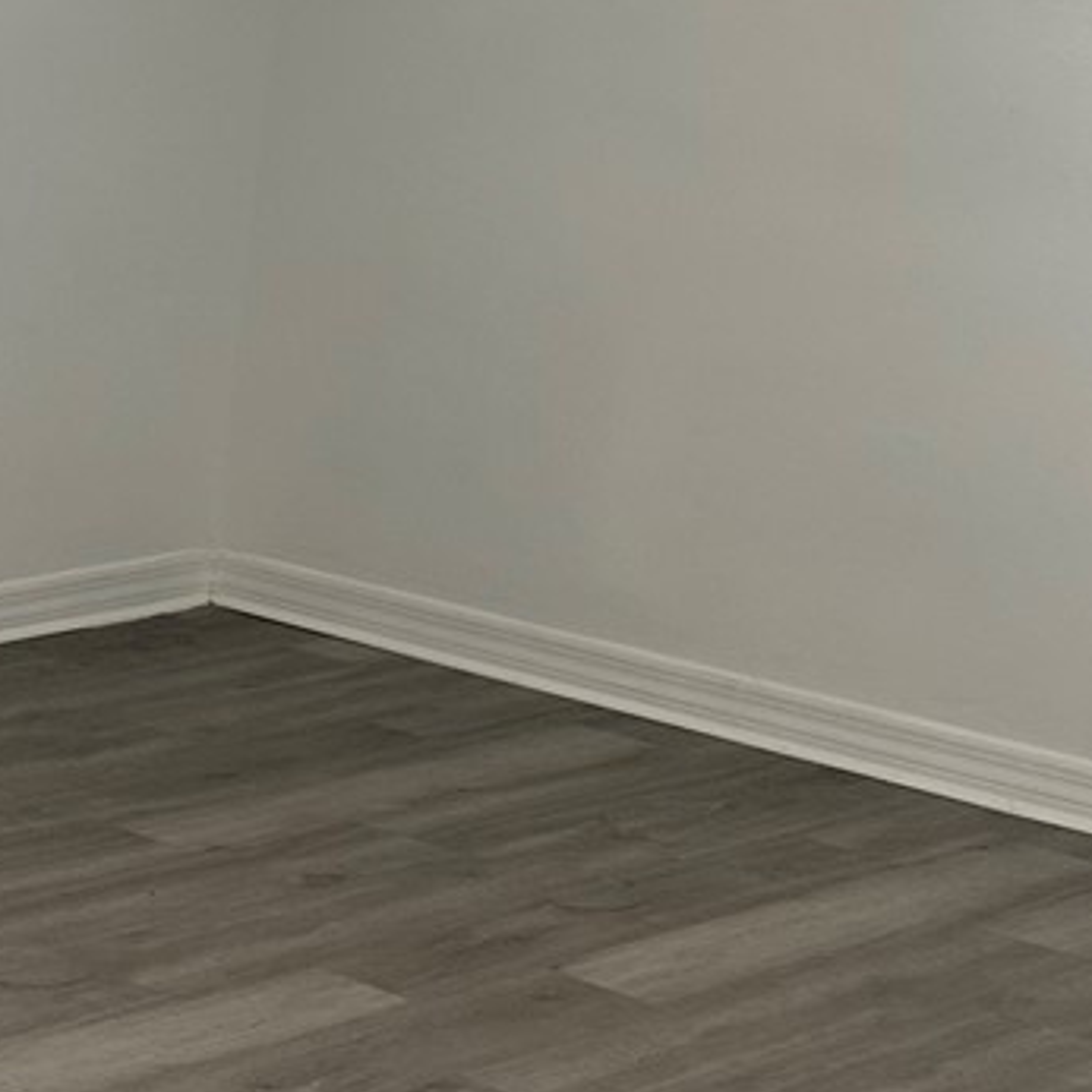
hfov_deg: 15.0
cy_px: 593
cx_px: -982
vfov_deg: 17.7
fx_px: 3498
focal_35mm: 98
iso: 100
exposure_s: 1/161
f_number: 1.78
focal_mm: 6.86
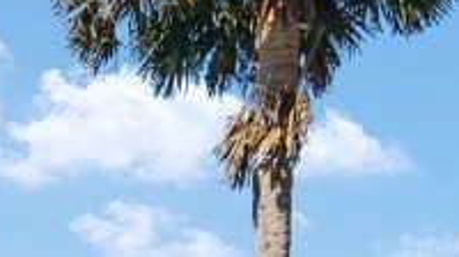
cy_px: 819
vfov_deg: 7.7
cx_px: -537
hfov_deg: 13.2
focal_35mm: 134
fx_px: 1629
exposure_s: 1/3200
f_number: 1.8
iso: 170
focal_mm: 8.67
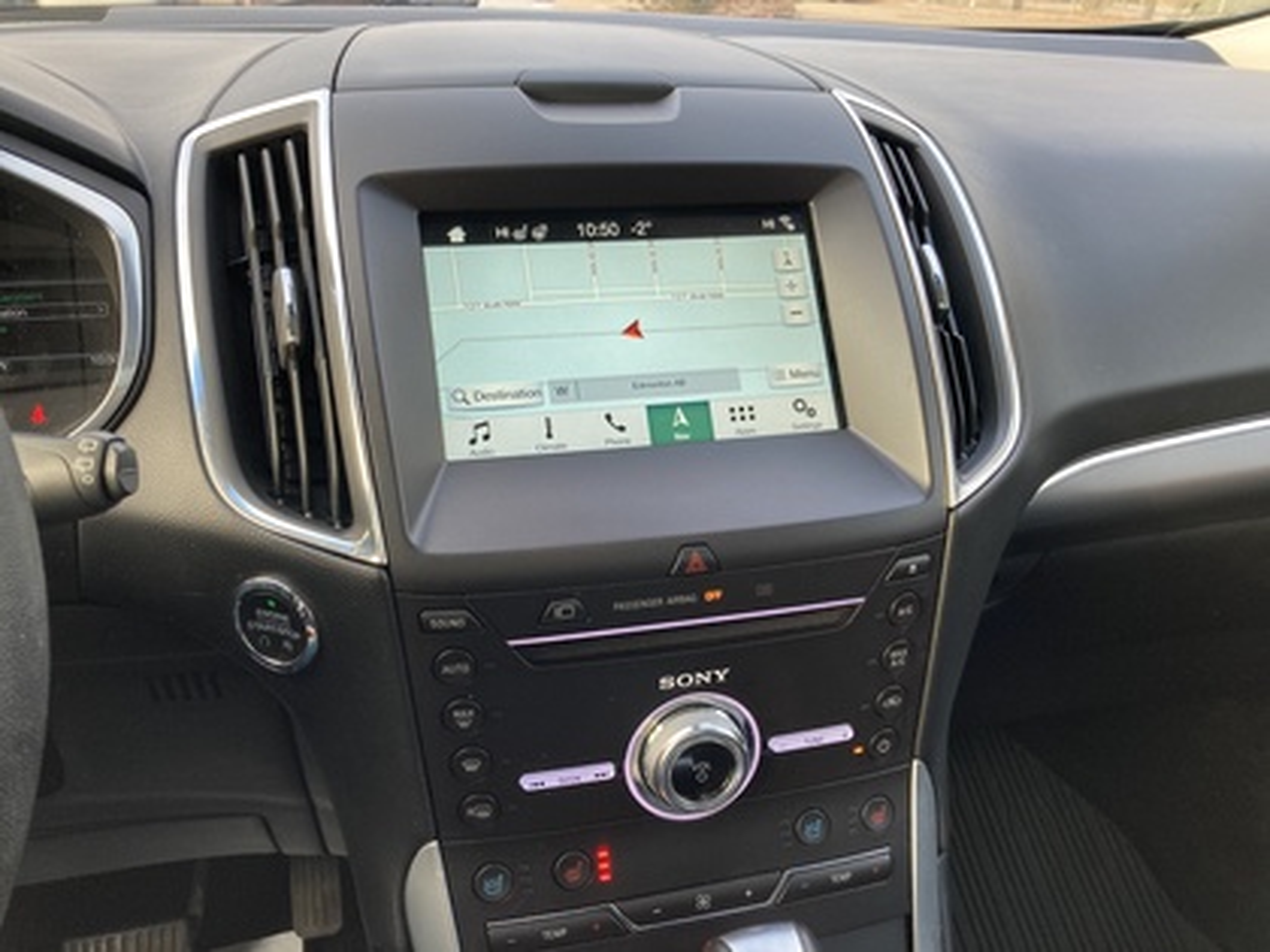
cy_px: 476
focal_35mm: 28
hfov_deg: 63.4
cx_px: 635
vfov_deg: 49.7
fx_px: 1027
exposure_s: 1/111
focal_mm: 3.99
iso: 50
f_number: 1.8
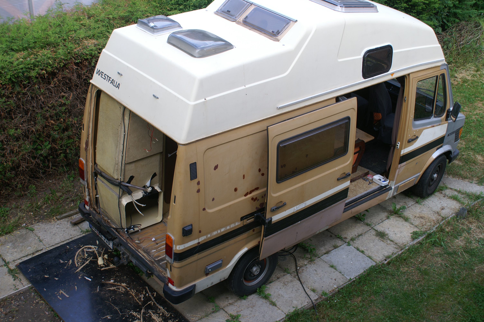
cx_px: 242
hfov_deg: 43.6
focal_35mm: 45
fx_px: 604
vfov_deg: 29.8
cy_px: 161
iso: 100
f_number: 5
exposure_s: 1/60
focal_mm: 30
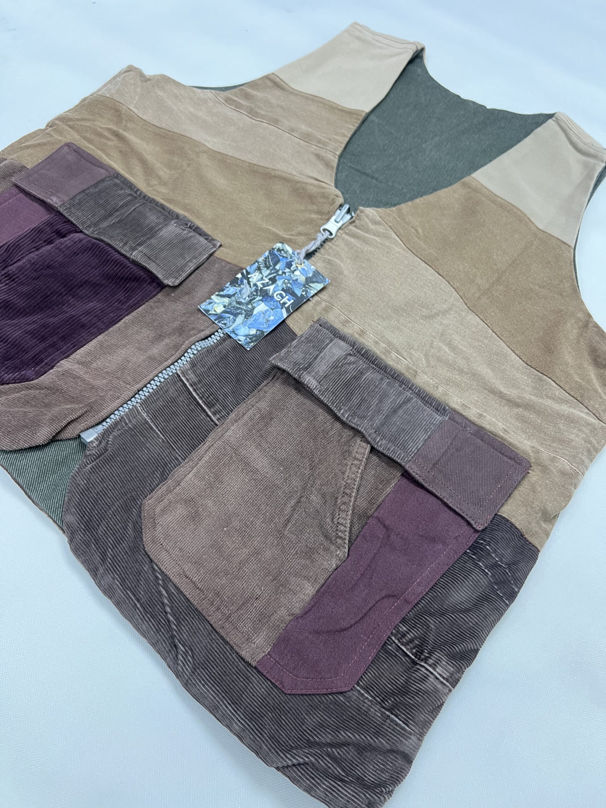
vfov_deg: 67.3
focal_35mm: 26
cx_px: 303
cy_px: 404
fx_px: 607
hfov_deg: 53.1
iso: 320
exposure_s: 1/60
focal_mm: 5.7
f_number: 1.5
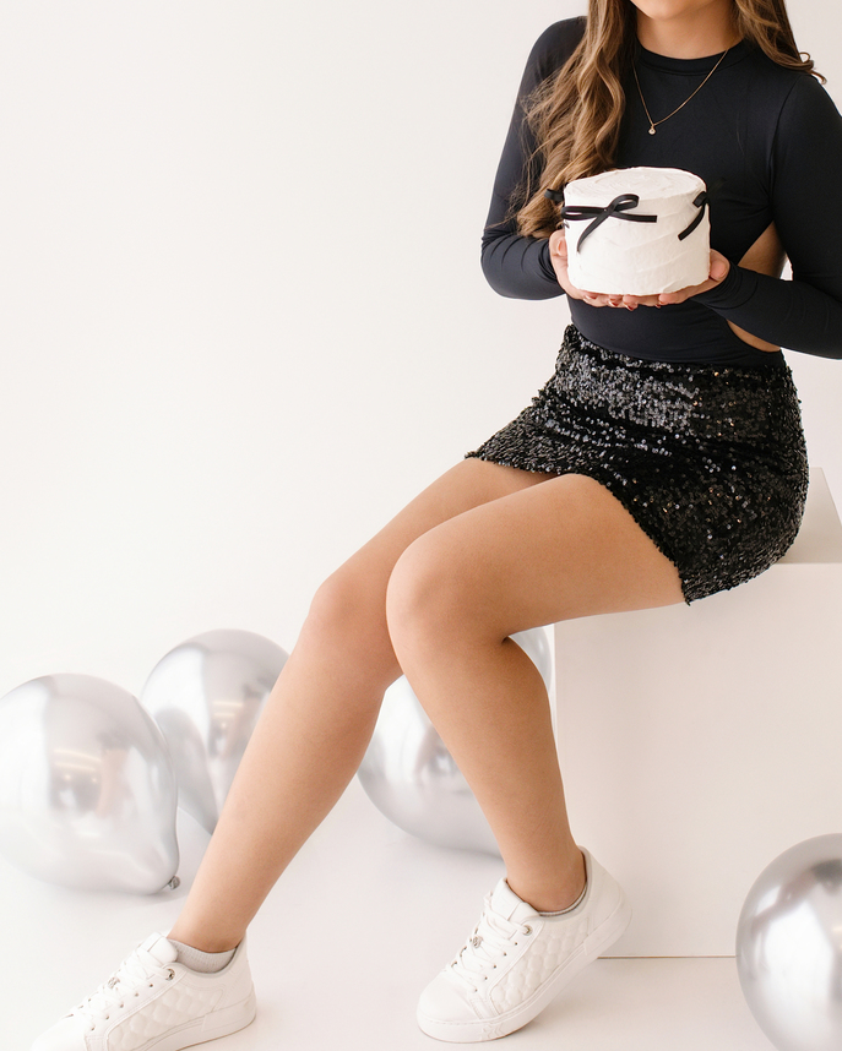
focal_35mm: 69
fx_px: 2148
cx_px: 528
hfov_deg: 22.1
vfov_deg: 27.0
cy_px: 205
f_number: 4.5
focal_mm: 35
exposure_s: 1/320
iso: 320
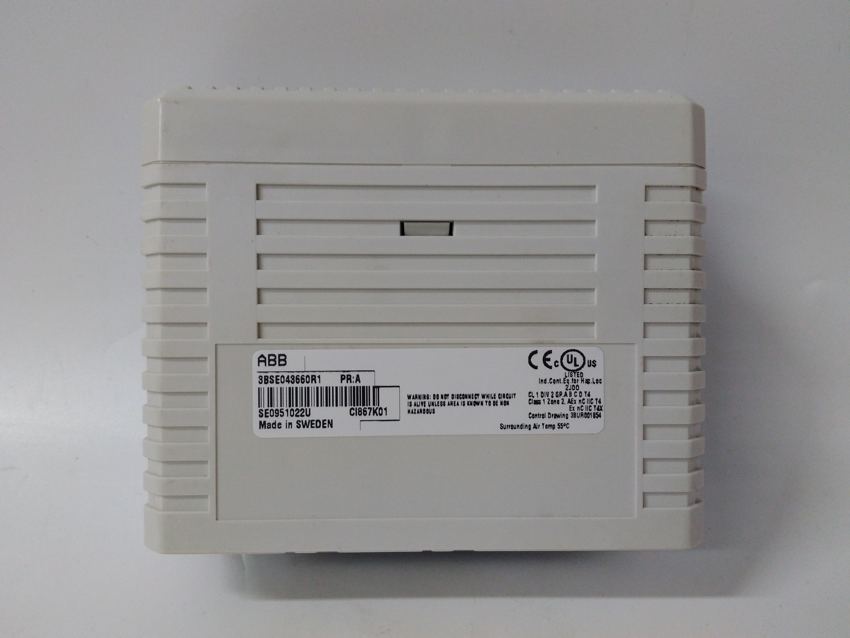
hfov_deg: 65.3
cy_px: 319
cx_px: 425
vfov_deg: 51.4
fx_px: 663
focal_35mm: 27
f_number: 2
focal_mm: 3.79
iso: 294
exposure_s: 1/33
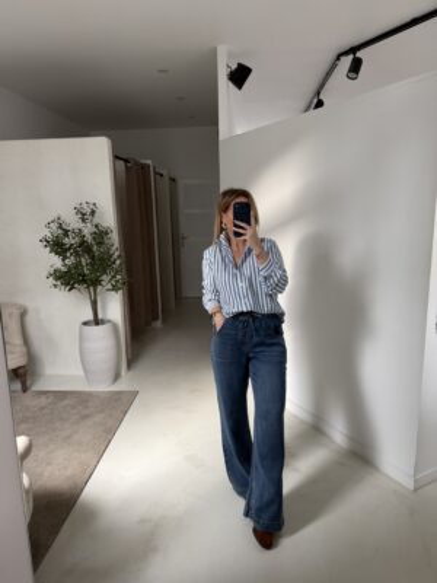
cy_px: 292
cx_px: 218
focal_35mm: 24
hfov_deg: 56.8
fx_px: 404
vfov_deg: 71.6
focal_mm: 6.76
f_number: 1.78
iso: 200
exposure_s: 1/120
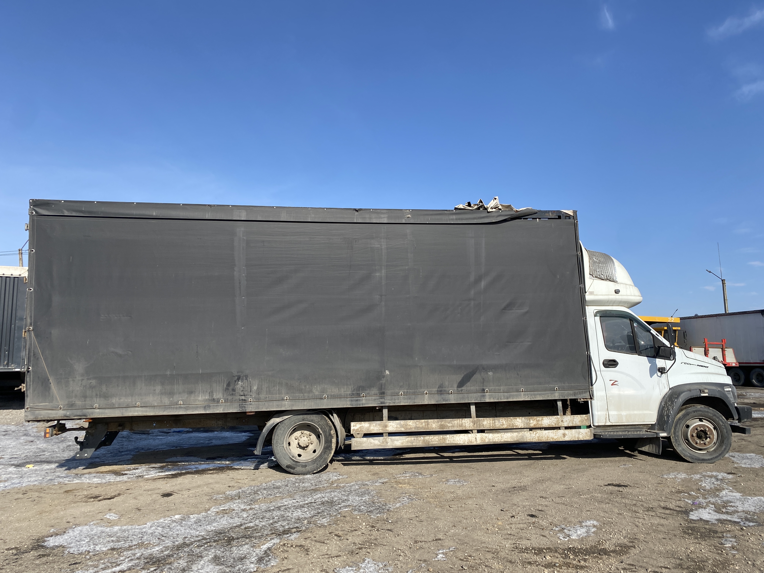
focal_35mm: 26
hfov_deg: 67.3
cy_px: 286
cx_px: 382
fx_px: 574
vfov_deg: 53.1
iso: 32
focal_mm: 4.25
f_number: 1.8
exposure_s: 1/2967
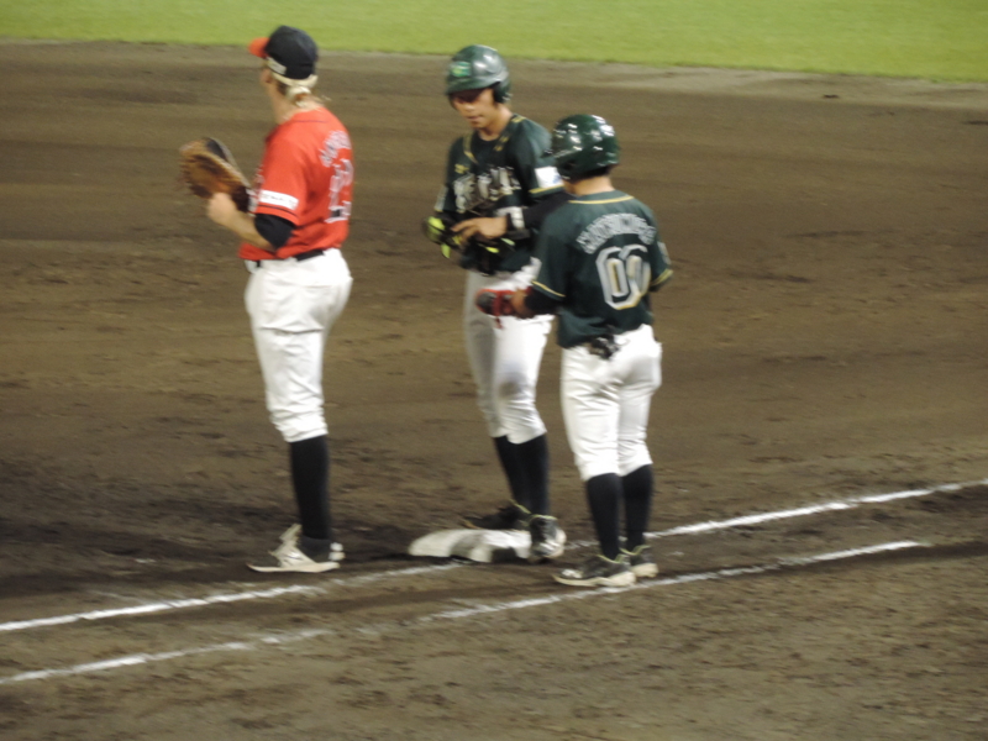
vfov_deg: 3.2
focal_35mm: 470
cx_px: 494
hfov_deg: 4.2
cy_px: 370
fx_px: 13415
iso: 800
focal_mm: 83.8
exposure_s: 1/40
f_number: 4.9
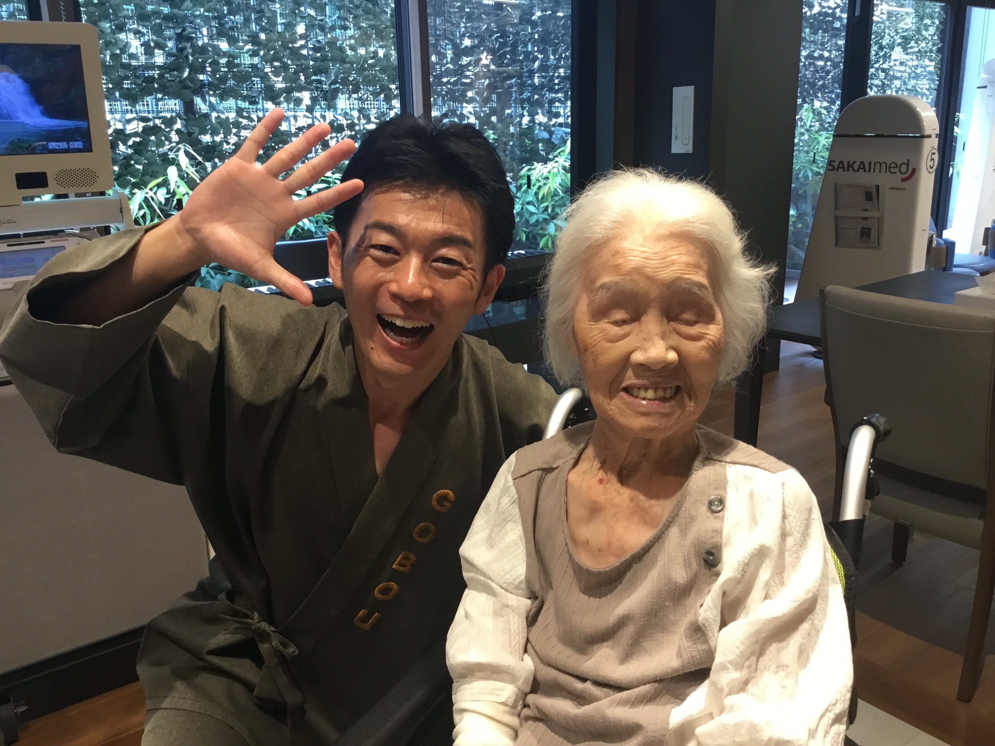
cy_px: 373
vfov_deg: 45.4
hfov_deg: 58.4
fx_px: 891
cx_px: 498
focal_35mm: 31
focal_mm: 3.3
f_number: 2.4
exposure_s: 1/30
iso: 80
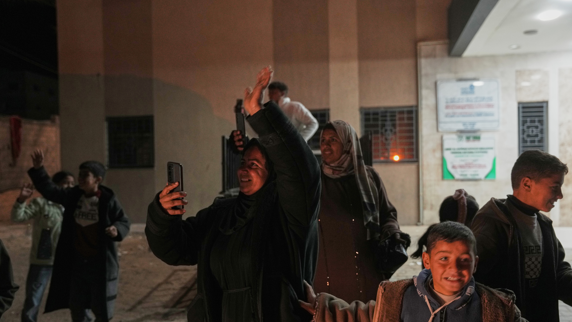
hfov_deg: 56.5
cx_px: 289
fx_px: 532
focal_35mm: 35
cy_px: 178
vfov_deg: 33.6
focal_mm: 33.1
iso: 1600
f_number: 2.8
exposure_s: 1/125
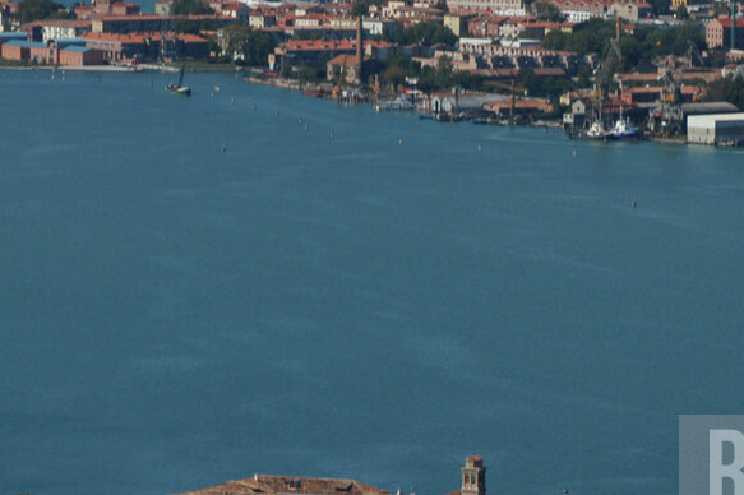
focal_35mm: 376
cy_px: 390
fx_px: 7764
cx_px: 396
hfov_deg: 5.5
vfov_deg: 3.7
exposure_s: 1/320
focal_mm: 135
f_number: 13
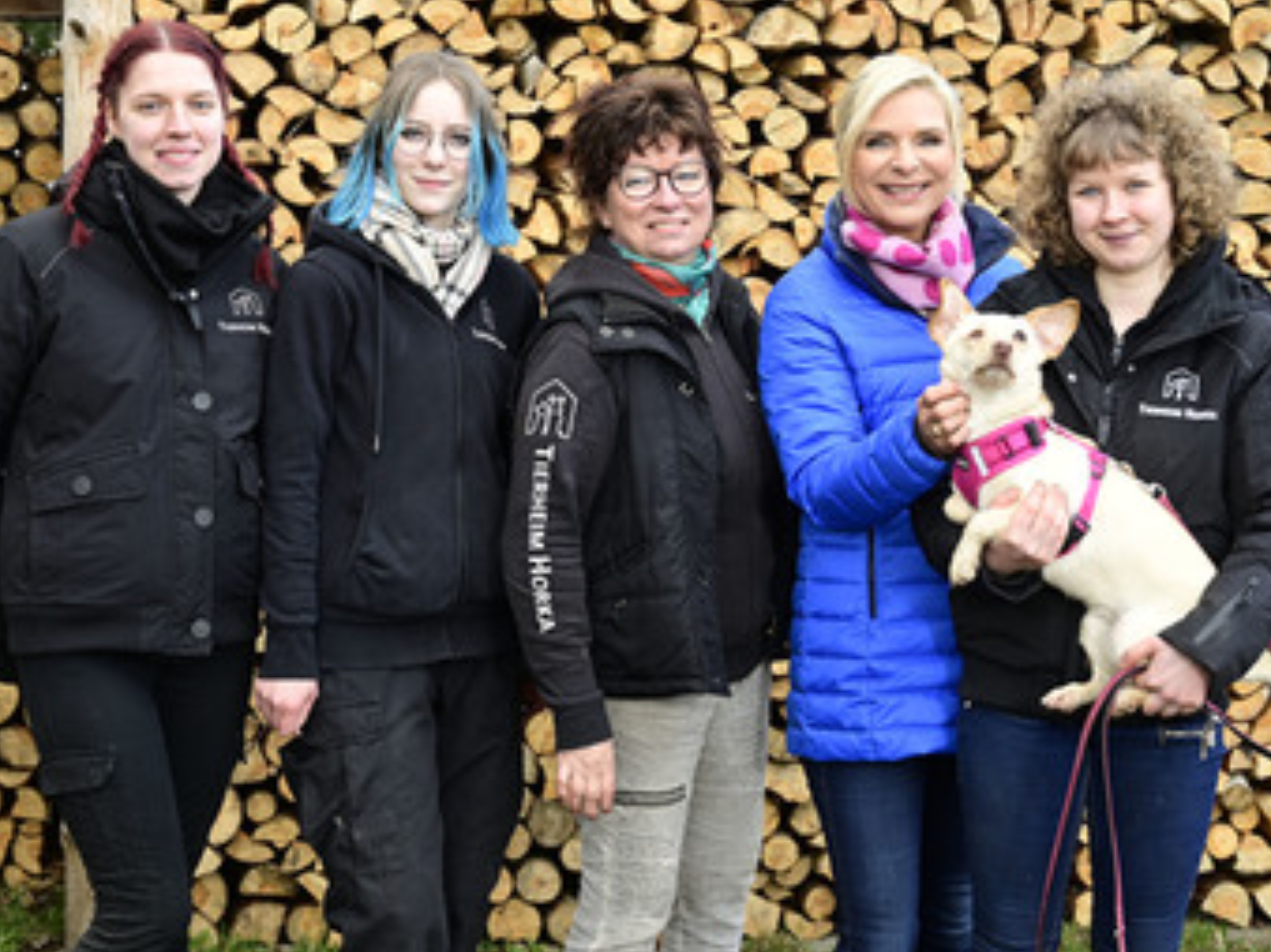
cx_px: 632
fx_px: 2349
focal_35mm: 64
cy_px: 416
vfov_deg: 22.9
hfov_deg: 30.3
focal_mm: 50
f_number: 4
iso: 250
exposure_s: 1/200
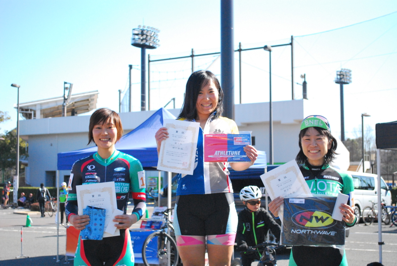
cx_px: 198
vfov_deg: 22.7
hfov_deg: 33.4
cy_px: 133
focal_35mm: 60
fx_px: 662
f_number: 7.1
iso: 1600
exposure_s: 1/3200
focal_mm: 40
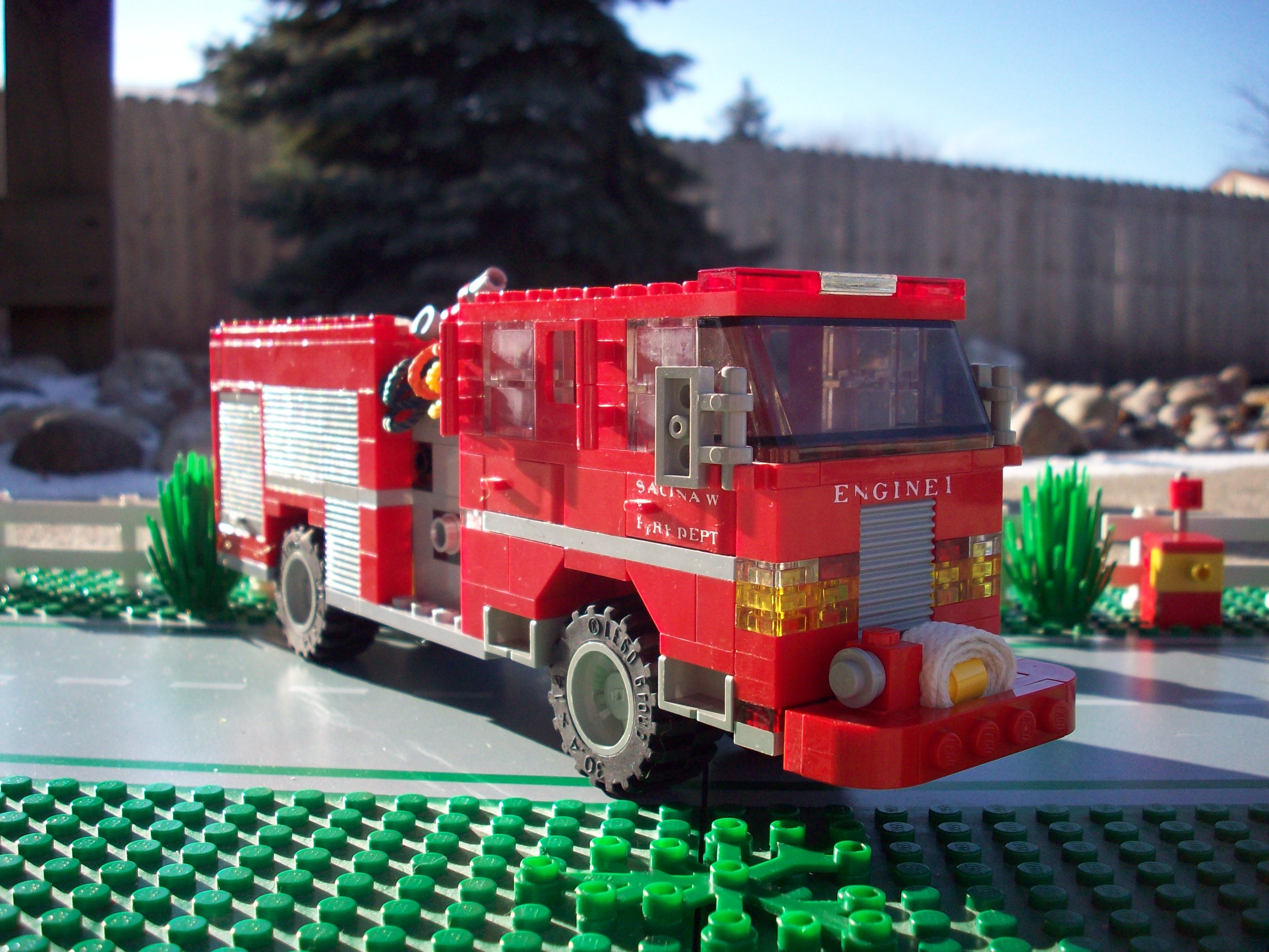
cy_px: 476
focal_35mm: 37
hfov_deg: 50.1
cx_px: 634
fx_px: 1356
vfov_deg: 38.7
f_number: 2.8
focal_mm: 6.2
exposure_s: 1/552
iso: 80
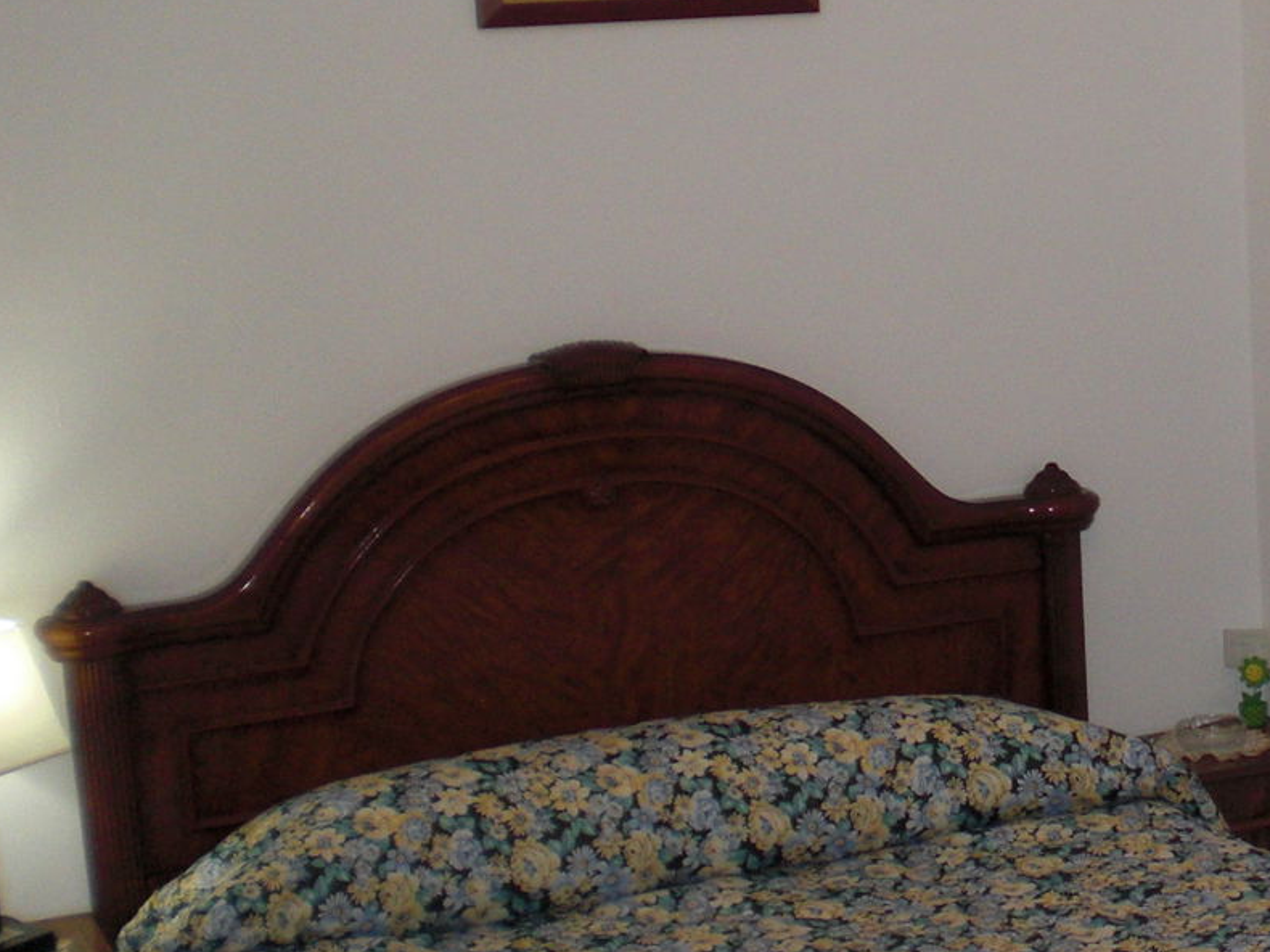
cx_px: 1270
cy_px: 468
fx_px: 2824
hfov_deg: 24.2
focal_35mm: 77
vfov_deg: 19.1
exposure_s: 1/60
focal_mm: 6.3
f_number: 3.1
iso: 200
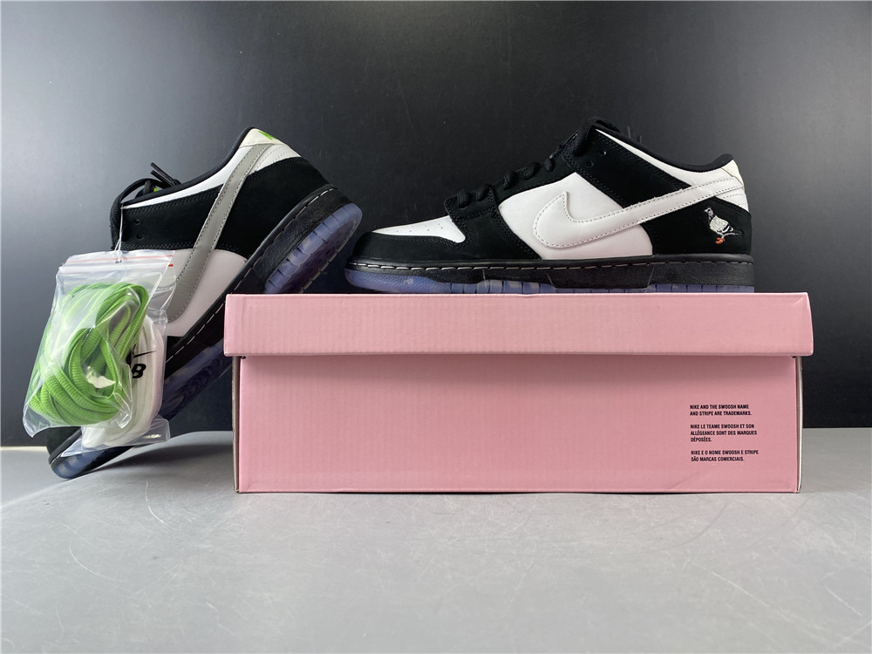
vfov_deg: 53.1
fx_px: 655
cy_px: 327
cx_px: 436
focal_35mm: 26
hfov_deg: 67.3
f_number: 1.8
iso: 100
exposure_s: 1/100
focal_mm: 4.25
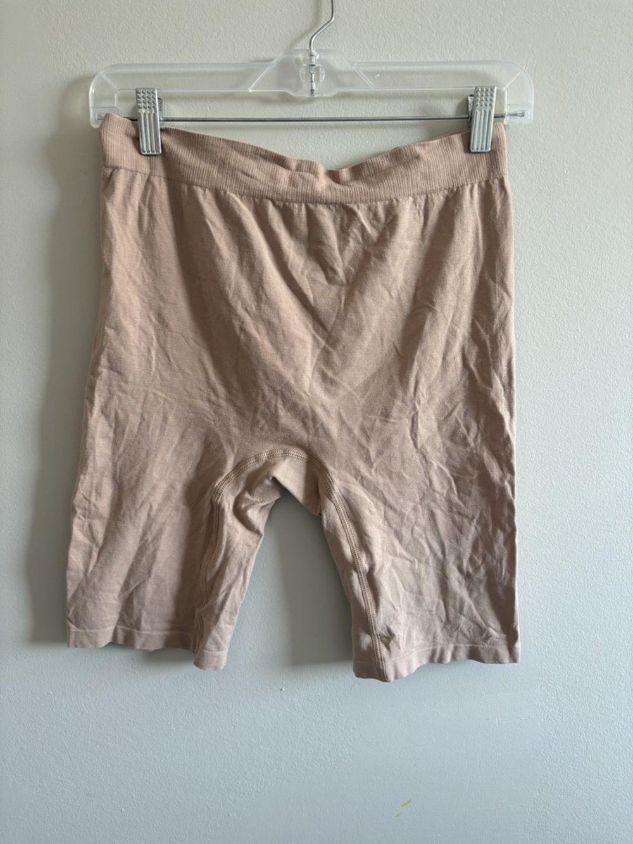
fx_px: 634
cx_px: 316
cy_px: 422
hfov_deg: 53.1
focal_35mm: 26
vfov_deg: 67.3
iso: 100
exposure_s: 1/60
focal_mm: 5.96
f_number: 1.6
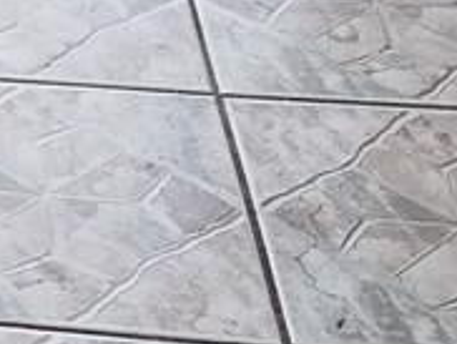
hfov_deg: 11.8
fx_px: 1930
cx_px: -505
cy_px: -108
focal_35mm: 146
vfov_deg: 10.0
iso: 125
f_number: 1.7
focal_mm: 4.2
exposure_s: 1/60
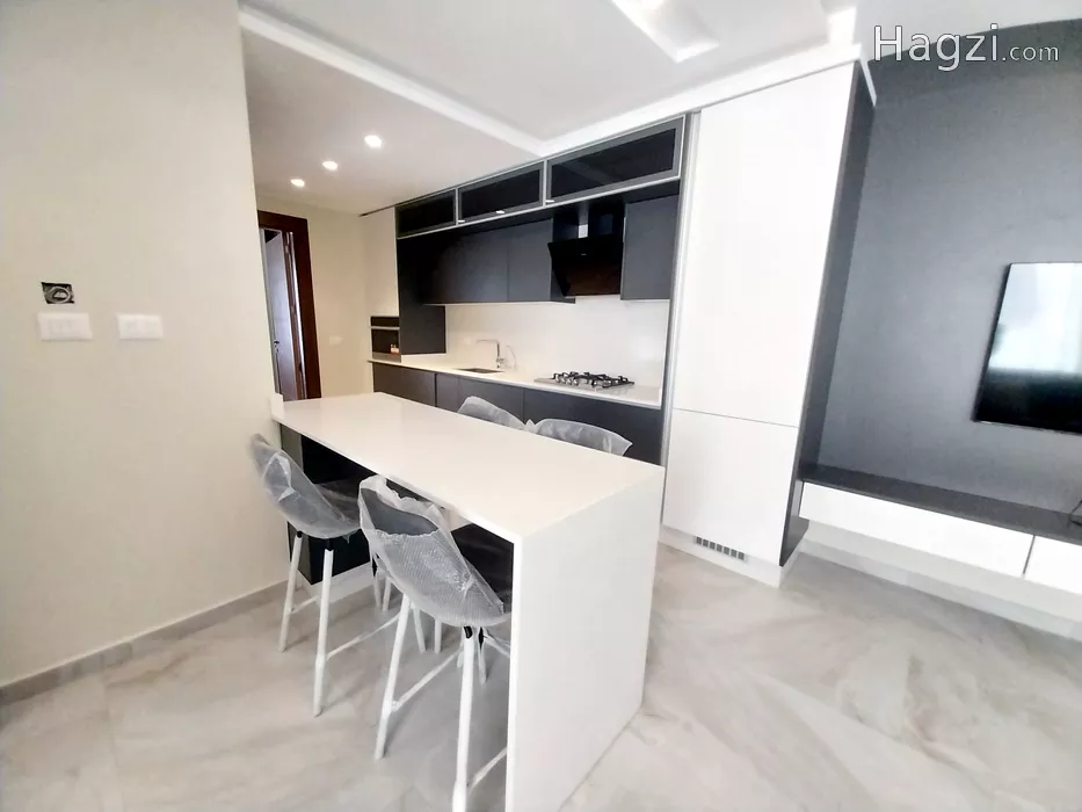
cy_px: 406
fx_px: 406
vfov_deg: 89.9
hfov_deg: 106.2
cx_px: 541
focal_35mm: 13
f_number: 2.2
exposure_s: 1/30
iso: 200
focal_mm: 1.3
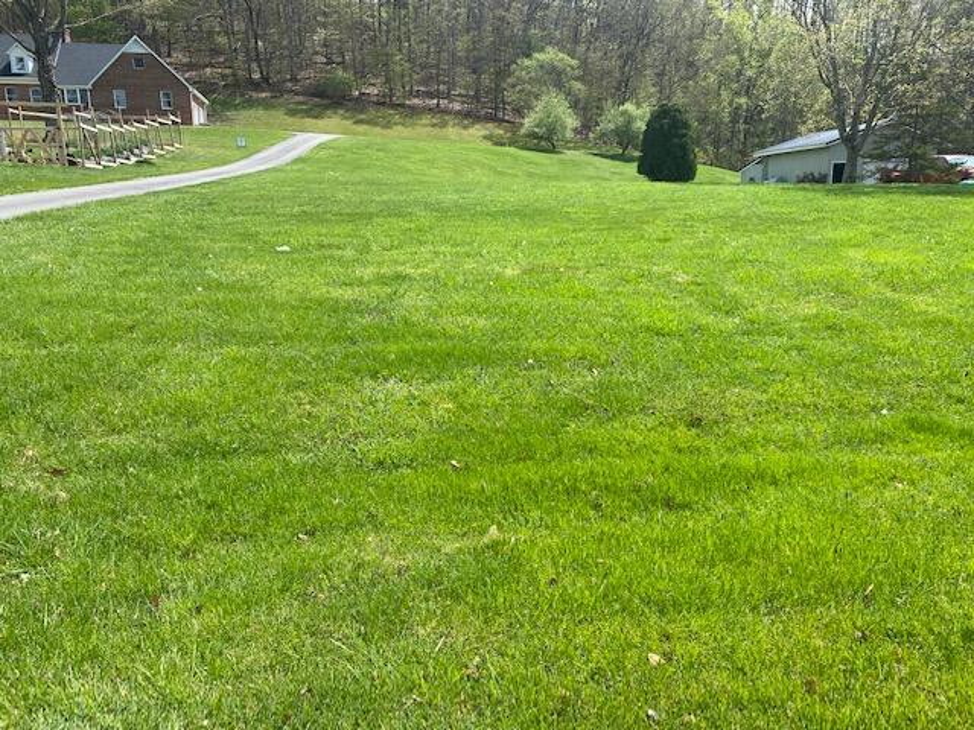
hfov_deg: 67.3
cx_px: 487
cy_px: 365
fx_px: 732
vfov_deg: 53.1
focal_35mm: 26
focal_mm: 4.25
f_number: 1.8
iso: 32
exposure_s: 1/1447
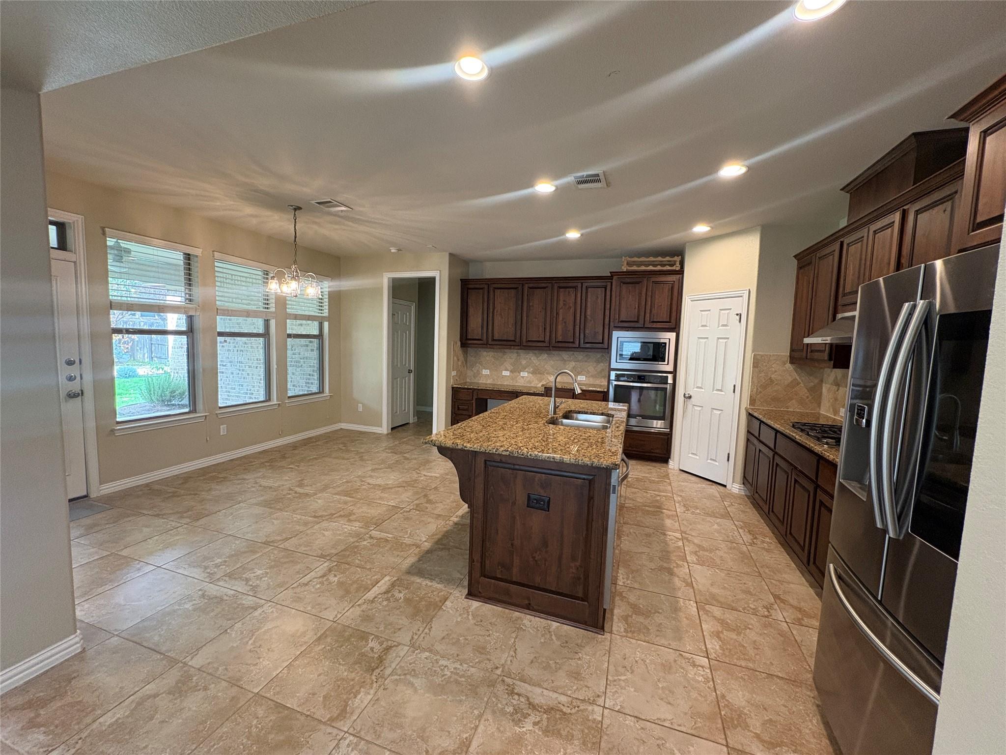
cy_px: 378
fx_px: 407
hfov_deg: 102.1
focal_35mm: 14
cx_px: 503
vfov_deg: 85.7
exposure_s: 1/60
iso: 320
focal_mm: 2.22
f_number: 2.2
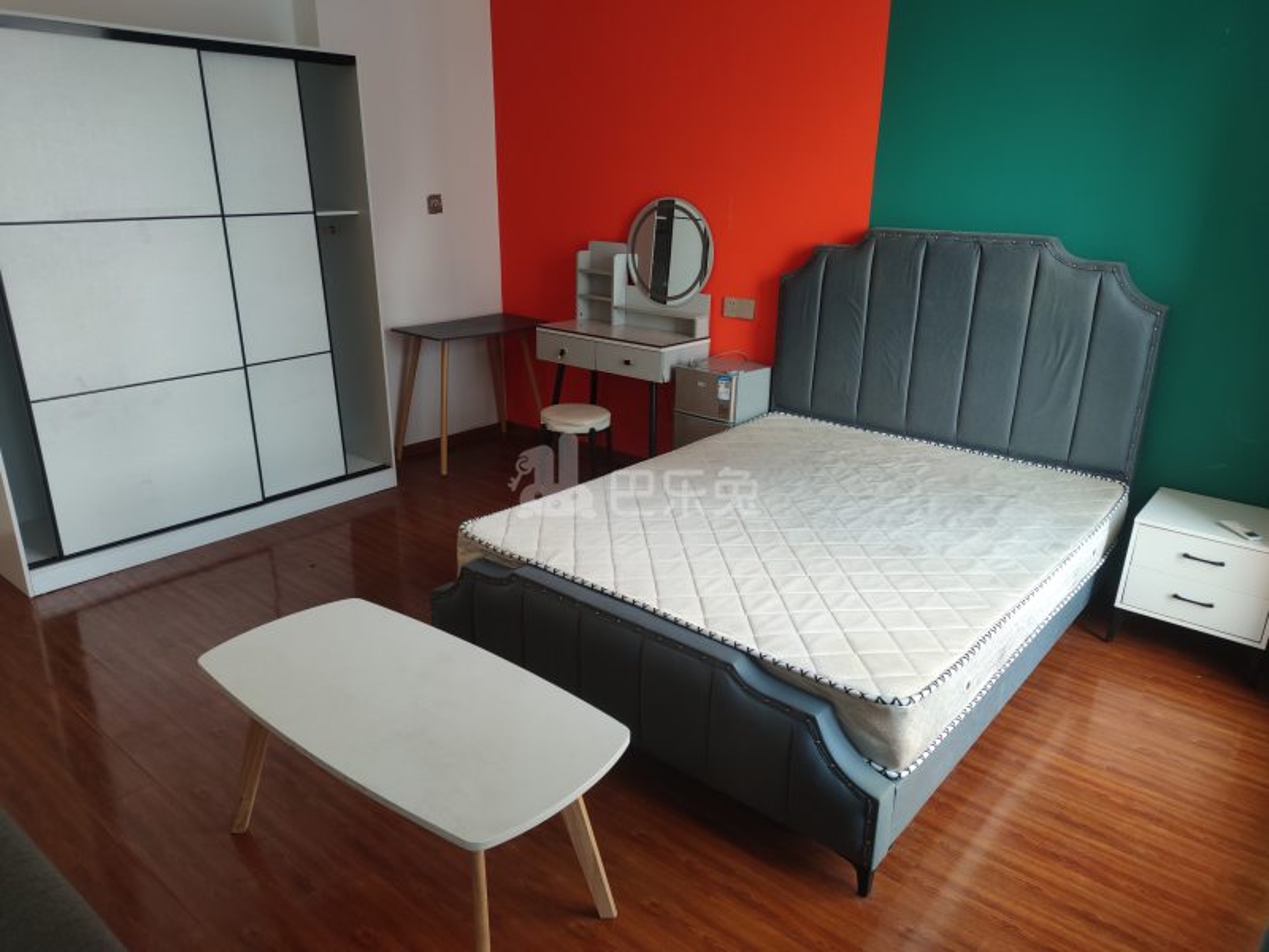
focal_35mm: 24
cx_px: 634
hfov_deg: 71.6
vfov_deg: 56.8
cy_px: 476
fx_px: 880
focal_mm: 6.72
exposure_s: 1/100
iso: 105
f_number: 1.69
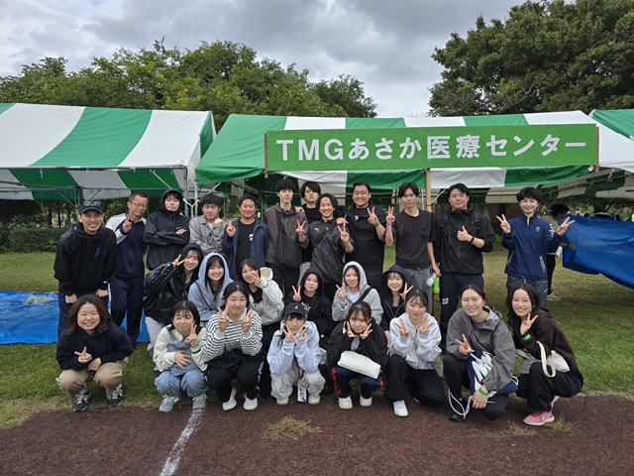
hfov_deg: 73.9
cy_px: 238
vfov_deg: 58.9
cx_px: 317
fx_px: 421
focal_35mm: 23
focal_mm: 6.3
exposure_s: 1/430
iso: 12
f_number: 1.7
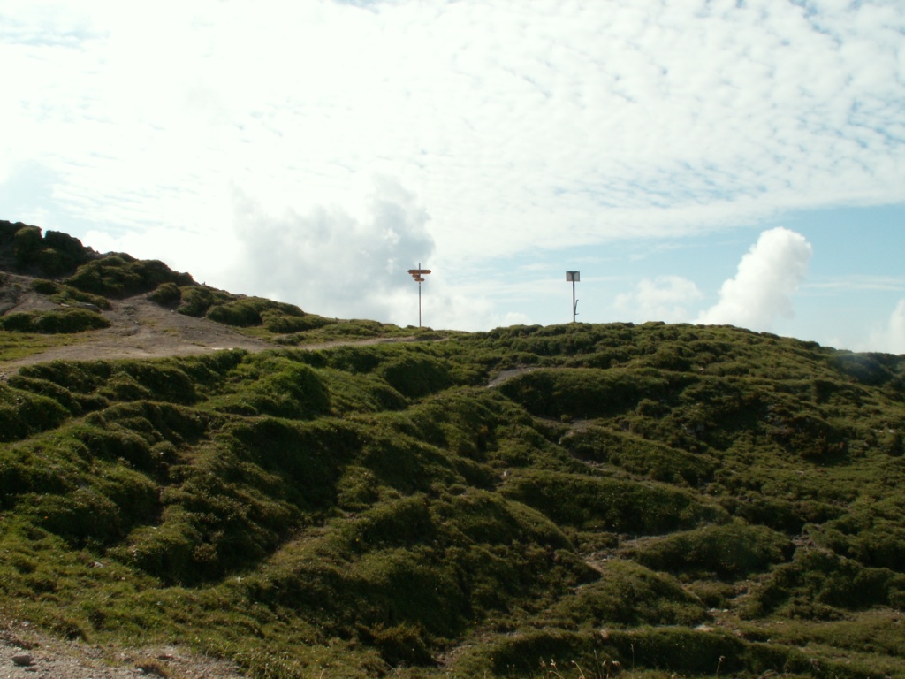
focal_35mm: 35
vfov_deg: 40.7
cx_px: 452
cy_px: 340
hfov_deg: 52.6
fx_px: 915
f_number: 8
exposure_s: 1/200
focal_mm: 5.86
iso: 50
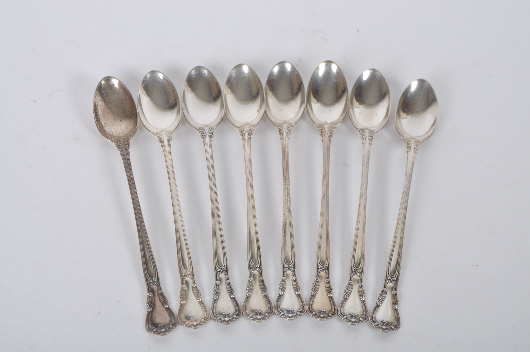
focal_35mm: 60
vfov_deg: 22.6
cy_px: 176
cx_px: 265
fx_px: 882
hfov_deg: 33.4
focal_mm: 40
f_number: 9
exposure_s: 1/125
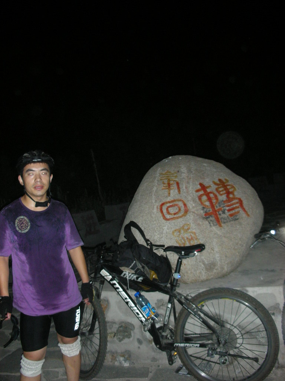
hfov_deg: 40.7
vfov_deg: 52.6
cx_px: 142
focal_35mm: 35
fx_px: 384
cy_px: 190
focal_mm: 5.8
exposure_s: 1/60.1
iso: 200
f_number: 3
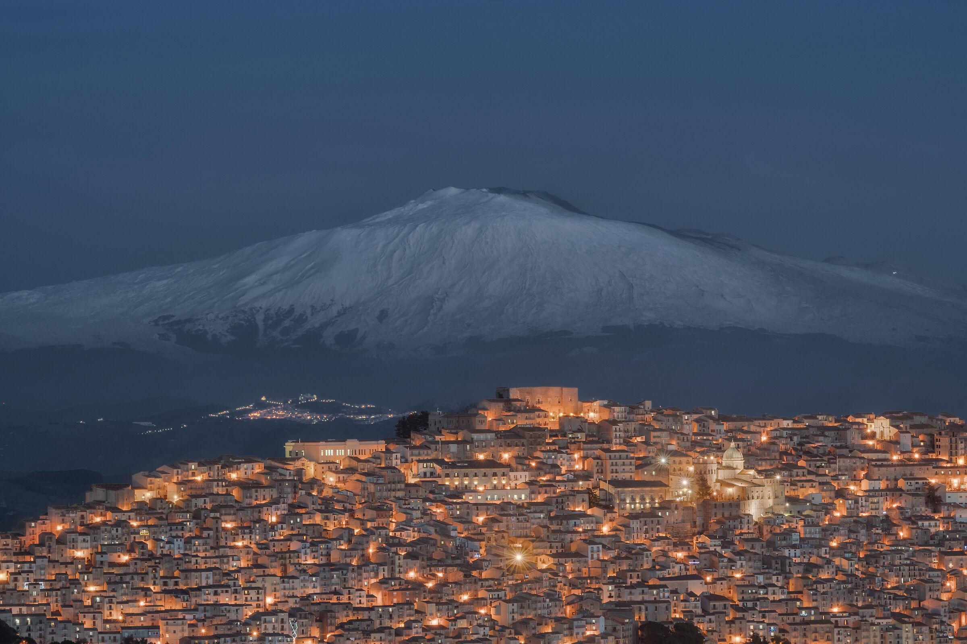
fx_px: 8058
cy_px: 322
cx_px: 484
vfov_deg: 4.6
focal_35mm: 300
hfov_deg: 6.9
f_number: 8
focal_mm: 200
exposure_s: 30
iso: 100
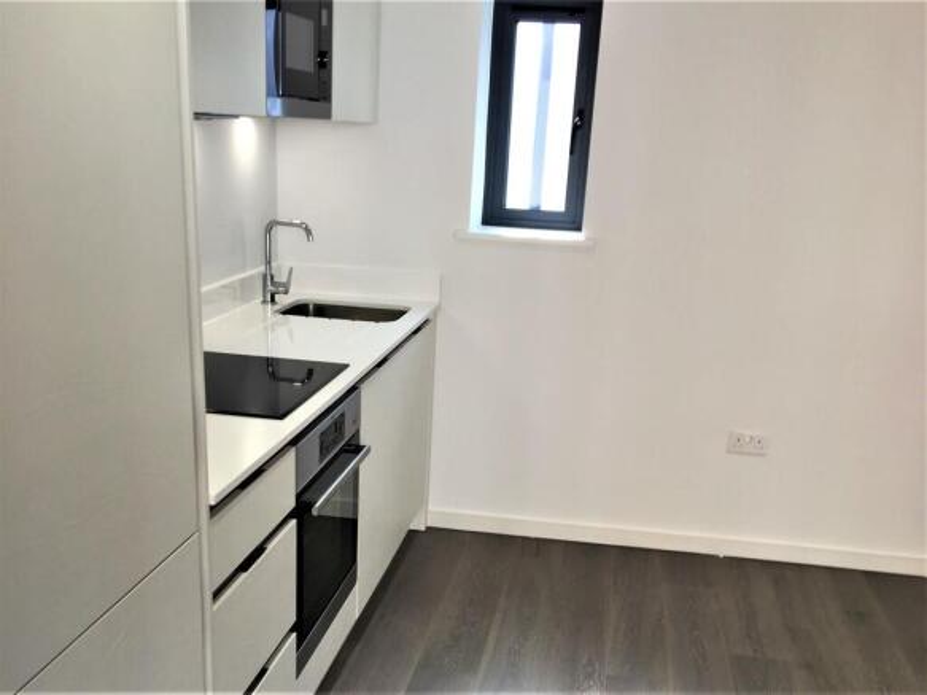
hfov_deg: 61.7
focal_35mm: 29
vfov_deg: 48.2
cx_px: 464
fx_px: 776
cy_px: 348
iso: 32
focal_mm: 4.15
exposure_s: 1/100
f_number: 2.2
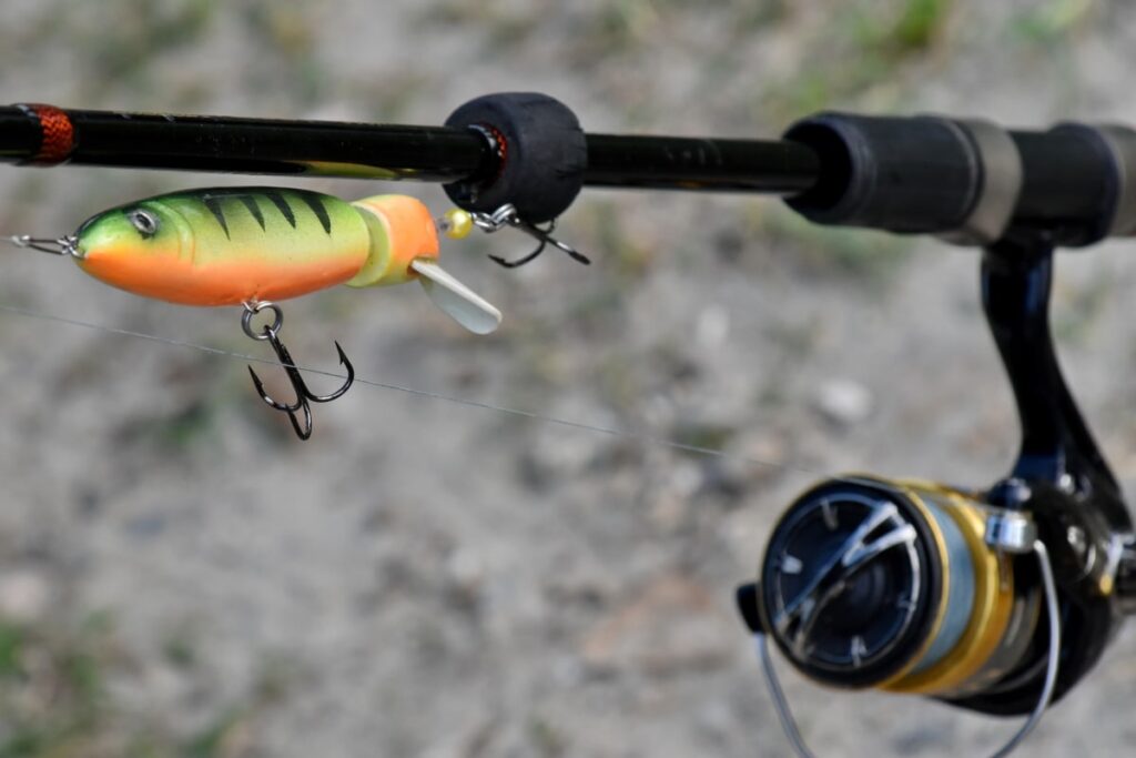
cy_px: 379
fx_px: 7811
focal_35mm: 248
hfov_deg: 8.3
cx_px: 568
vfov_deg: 5.6
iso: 800
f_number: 13
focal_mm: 165
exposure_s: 1/160
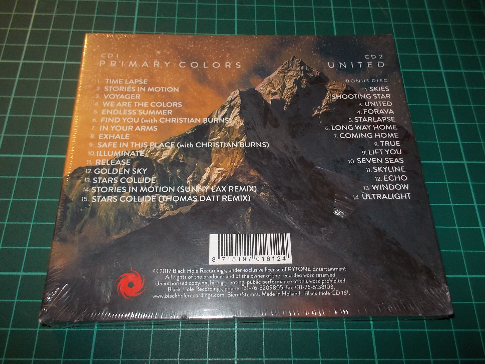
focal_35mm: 29
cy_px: 182
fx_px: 406
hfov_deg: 61.7
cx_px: 242
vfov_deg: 48.2
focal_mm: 4.1
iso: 200
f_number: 3.3
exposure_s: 1/30
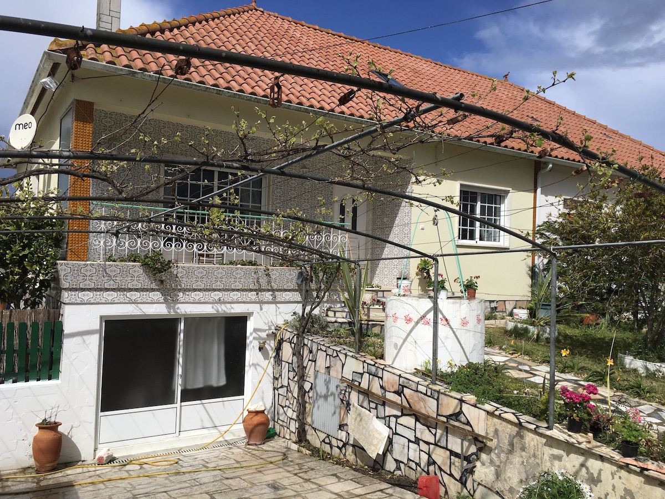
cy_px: 250
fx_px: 557
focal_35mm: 29
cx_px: 332
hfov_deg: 61.7
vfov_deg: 48.2
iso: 25
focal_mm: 4.15
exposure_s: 1/3663
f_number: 2.2
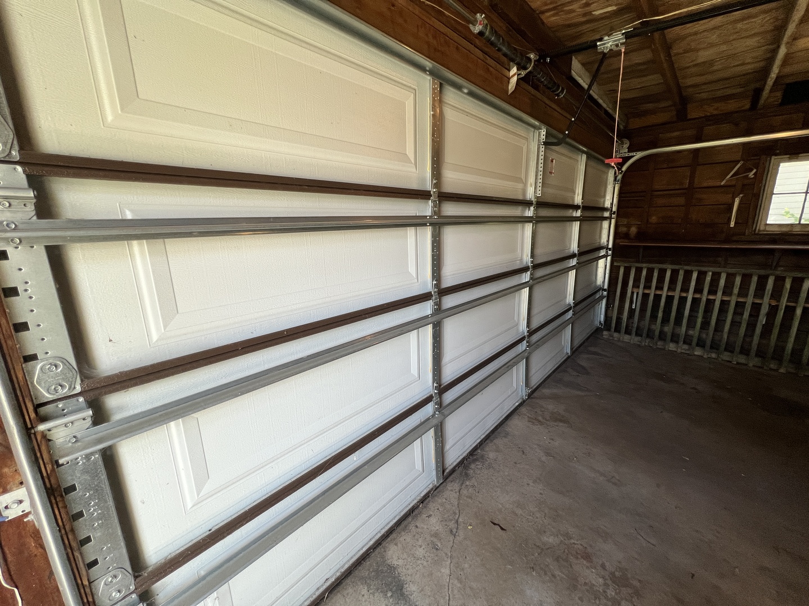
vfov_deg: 89.9
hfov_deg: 106.2
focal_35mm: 13
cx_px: 404
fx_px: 304
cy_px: 303
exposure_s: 1/120
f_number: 1.8
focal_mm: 1.57
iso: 125
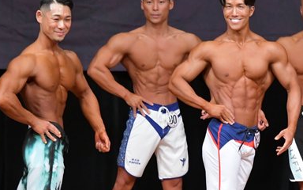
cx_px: 219
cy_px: 133
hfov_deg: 3.8
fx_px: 4583
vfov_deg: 2.4
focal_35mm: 555
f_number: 5.6
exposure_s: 1/400
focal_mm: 180
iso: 5000
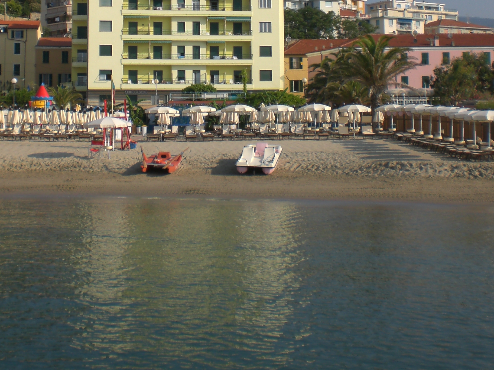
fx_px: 913
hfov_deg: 30.2
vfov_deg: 22.6
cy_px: 62
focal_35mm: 64
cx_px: 202
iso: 50
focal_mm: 6.3
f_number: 4.4
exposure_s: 1/640
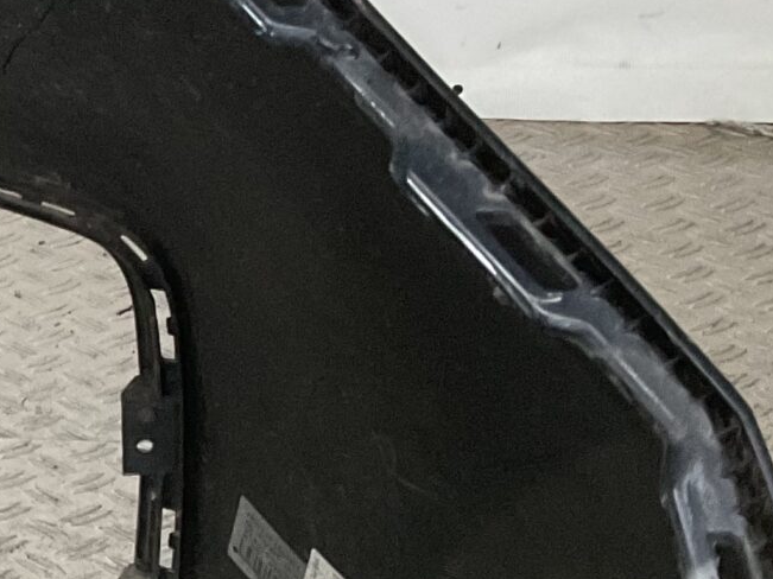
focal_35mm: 114
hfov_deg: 15.3
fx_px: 2545
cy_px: 516
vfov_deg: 12.9
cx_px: -531
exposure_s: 1/50
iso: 200
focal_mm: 3
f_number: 1.8
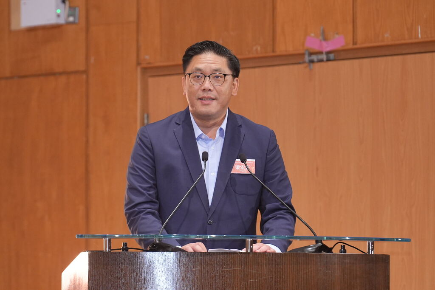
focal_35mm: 270
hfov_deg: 7.6
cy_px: 145
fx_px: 3263
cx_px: 218
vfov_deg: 5.1
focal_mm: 180
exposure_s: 1/200
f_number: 4.5
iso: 2000
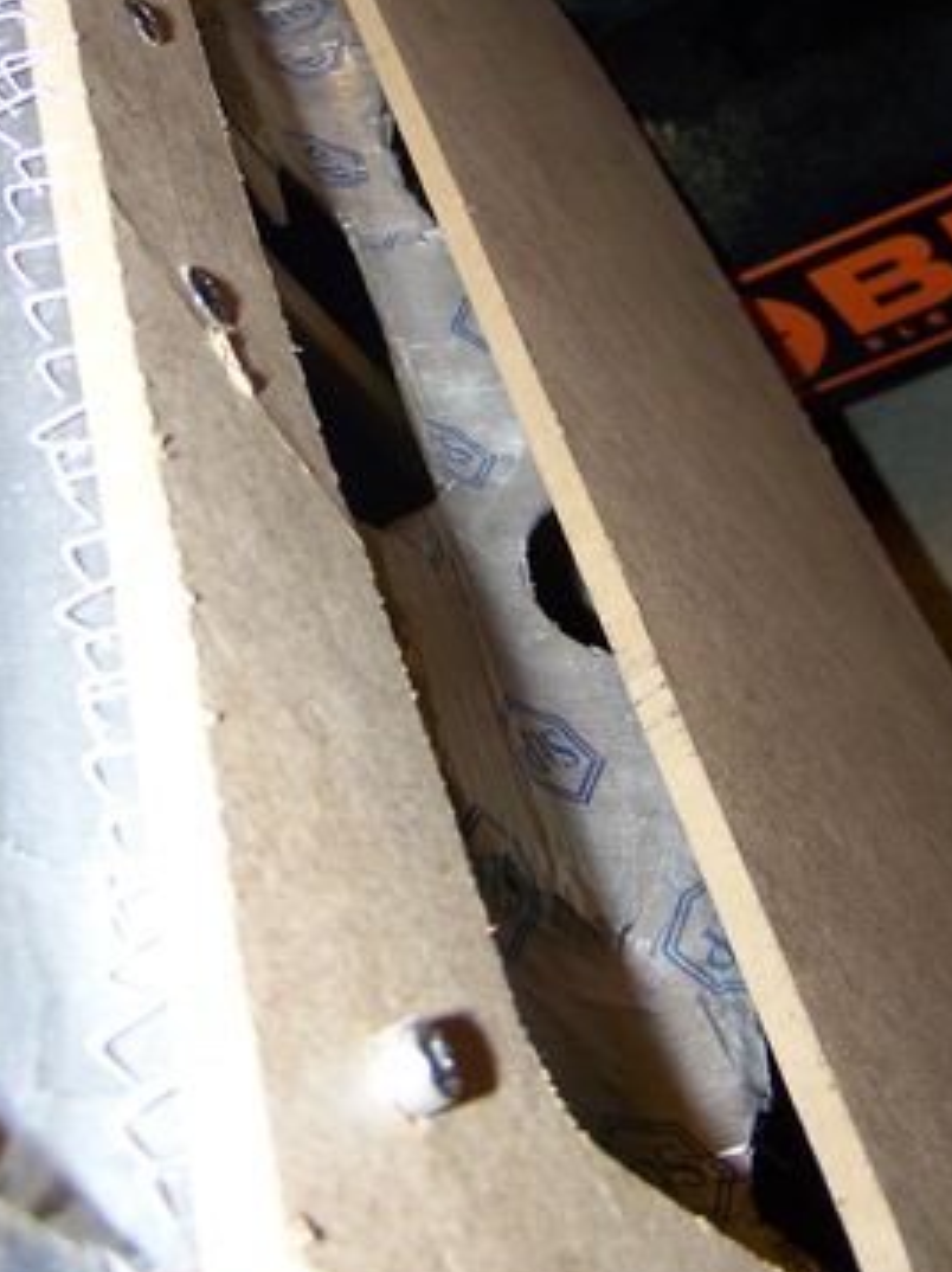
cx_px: 423
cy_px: 245
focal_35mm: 68
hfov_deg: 21.6
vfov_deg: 28.0
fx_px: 2496
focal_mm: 6.3
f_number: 2.8
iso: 80
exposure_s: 1/60
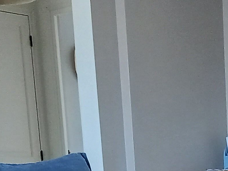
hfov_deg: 15.2
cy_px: 387
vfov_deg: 10.4
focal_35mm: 126
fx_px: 830
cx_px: 259
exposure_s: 1/19
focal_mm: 4.6
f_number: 2
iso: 500
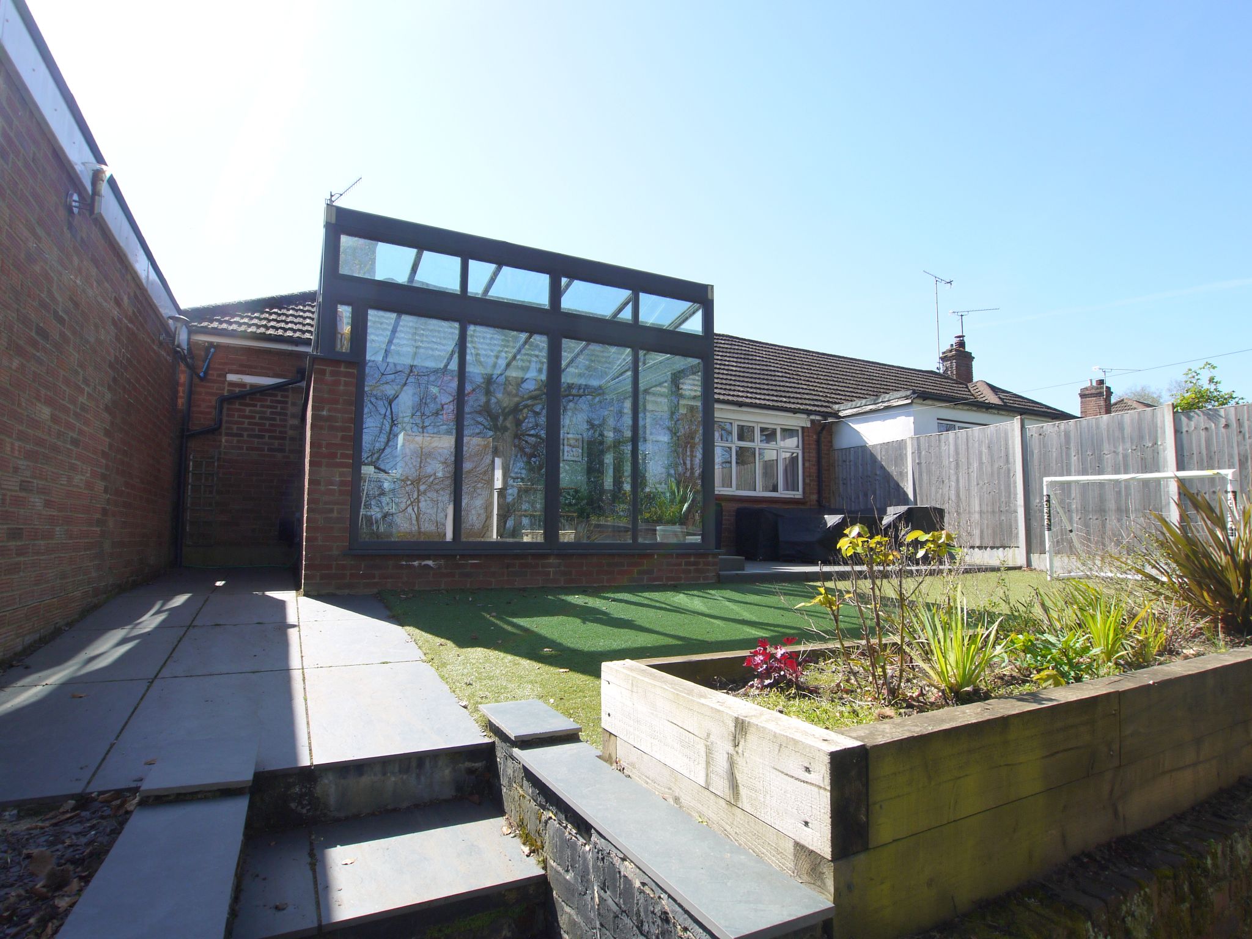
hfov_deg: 87.8
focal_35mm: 18
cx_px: 626
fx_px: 651
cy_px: 470
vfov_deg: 71.6
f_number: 7.1
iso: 100
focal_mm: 9
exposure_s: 1/250
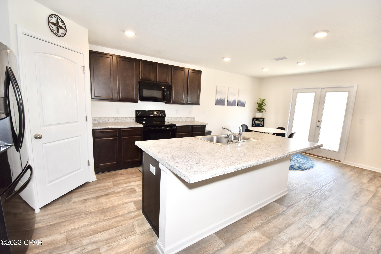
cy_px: 127
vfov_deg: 77.3
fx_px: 159
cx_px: 190
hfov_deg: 100.4
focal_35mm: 15
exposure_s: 1/125
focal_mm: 10
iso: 640
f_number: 5.6
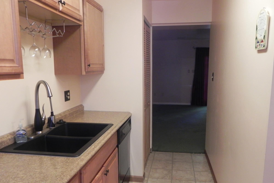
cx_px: 141
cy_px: 106
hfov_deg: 60.3
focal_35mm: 31
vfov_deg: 42.2
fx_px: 236
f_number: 2.8
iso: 400
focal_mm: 5.2
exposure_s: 1/25.2
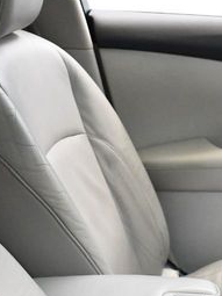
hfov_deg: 15.8
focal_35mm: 87
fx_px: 745
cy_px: 207
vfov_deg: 22.4
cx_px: 318
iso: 3200
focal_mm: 18
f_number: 3.5
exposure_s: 1/125
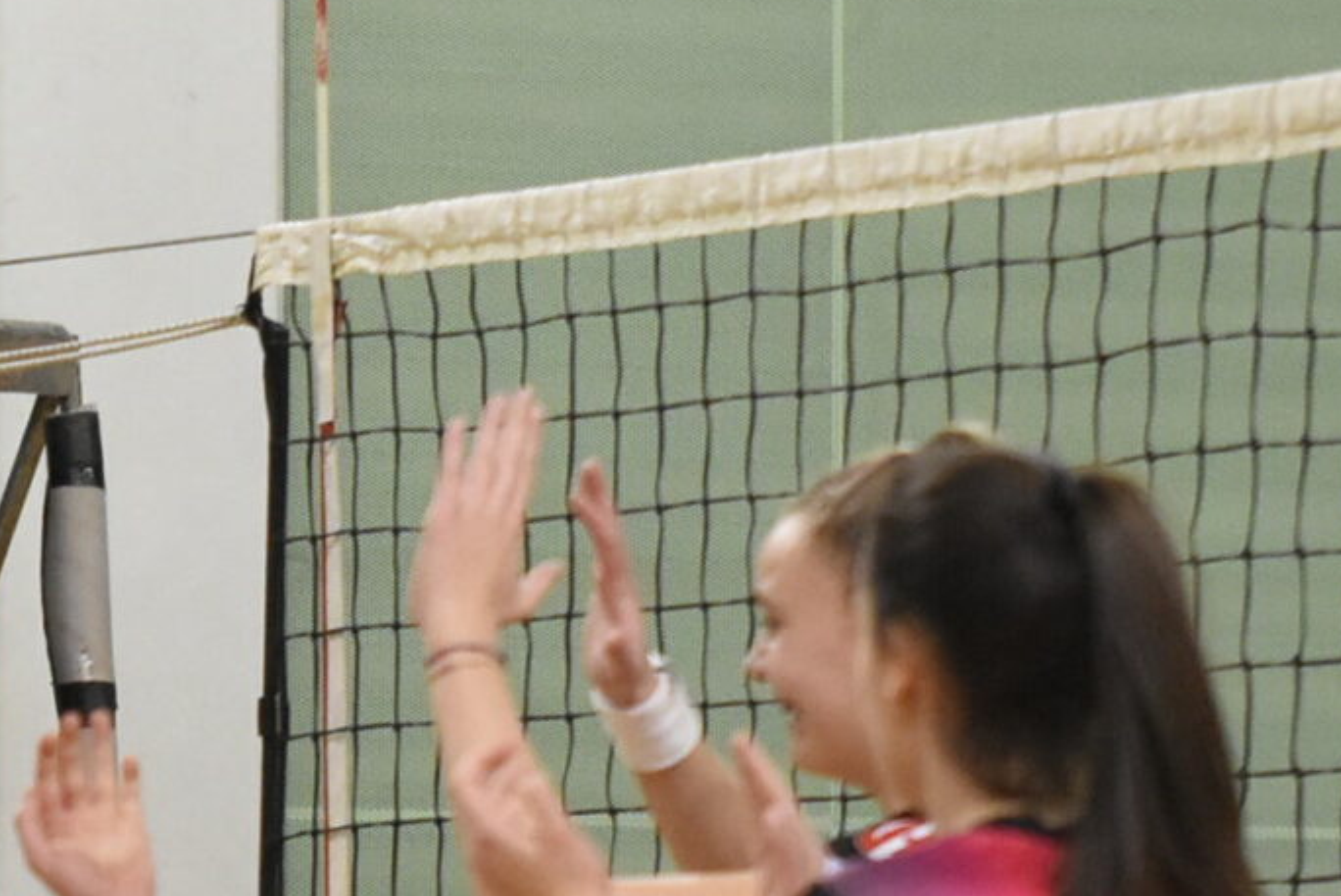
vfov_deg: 3.5
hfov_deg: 5.2
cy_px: 832
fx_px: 14648
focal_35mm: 393
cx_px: -863
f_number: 3.2
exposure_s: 1/500
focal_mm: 70
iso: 3200
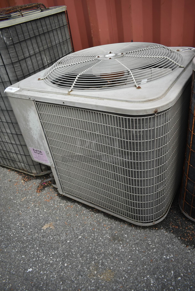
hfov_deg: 48.0
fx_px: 219
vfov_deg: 67.3
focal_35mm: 27
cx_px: 98
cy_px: 146
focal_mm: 18
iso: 100
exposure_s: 1/125
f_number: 4
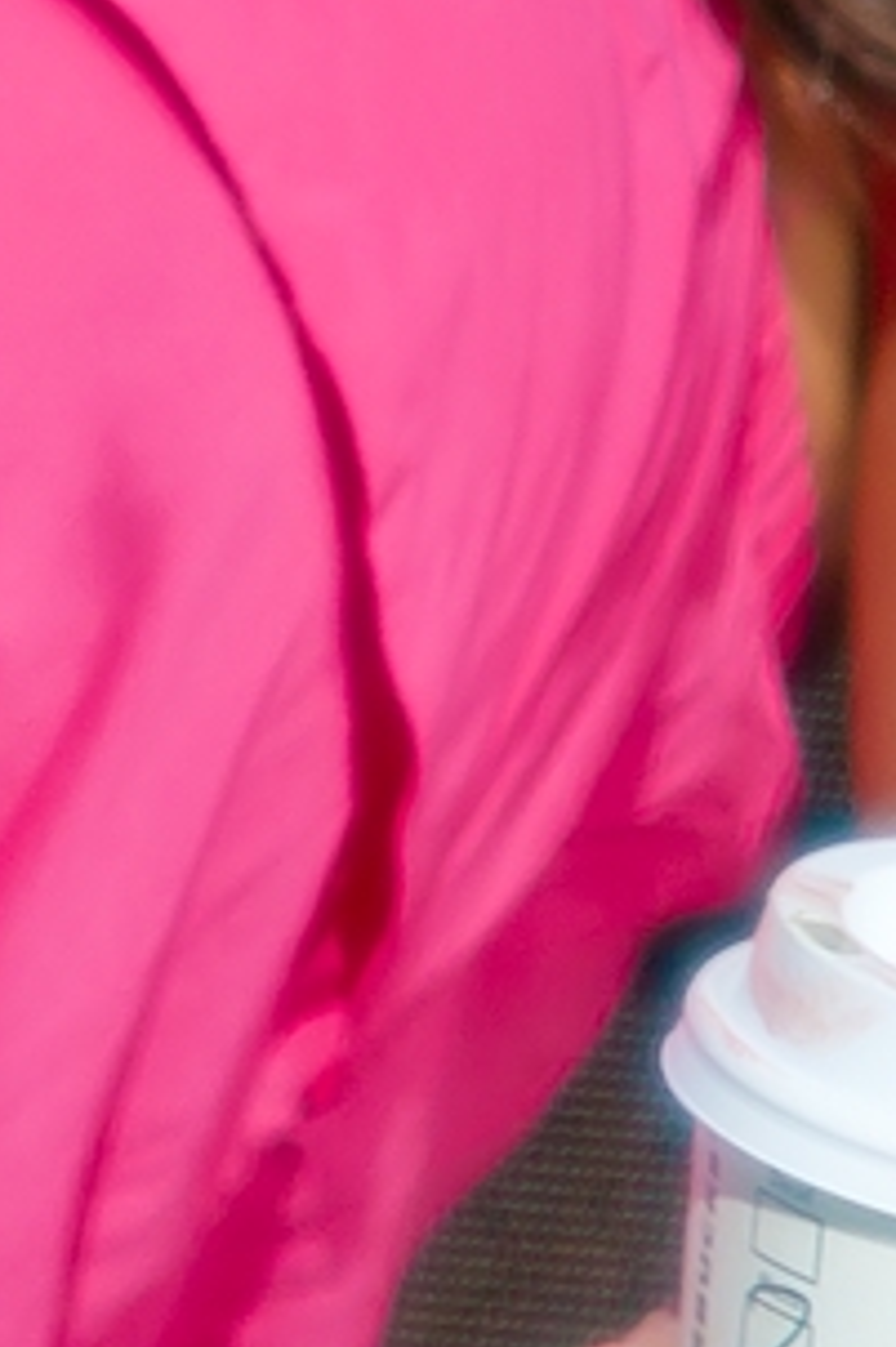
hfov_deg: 0.7
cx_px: -412
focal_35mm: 1899
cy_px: 459
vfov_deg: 1.1
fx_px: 70972
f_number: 3.5
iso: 100
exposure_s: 1/3000
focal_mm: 280
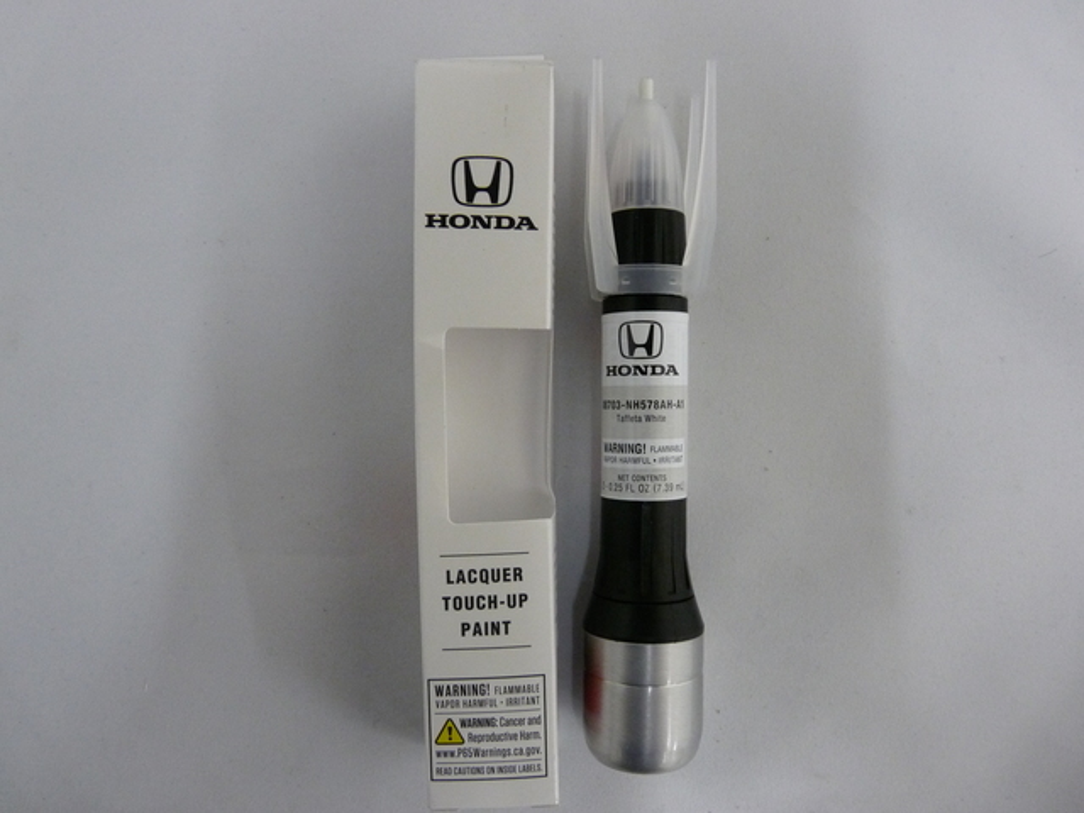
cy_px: 406
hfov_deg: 65.3
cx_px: 542
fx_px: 846
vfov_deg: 51.4
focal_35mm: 27
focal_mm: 4.8
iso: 400
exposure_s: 1/30
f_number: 2.8
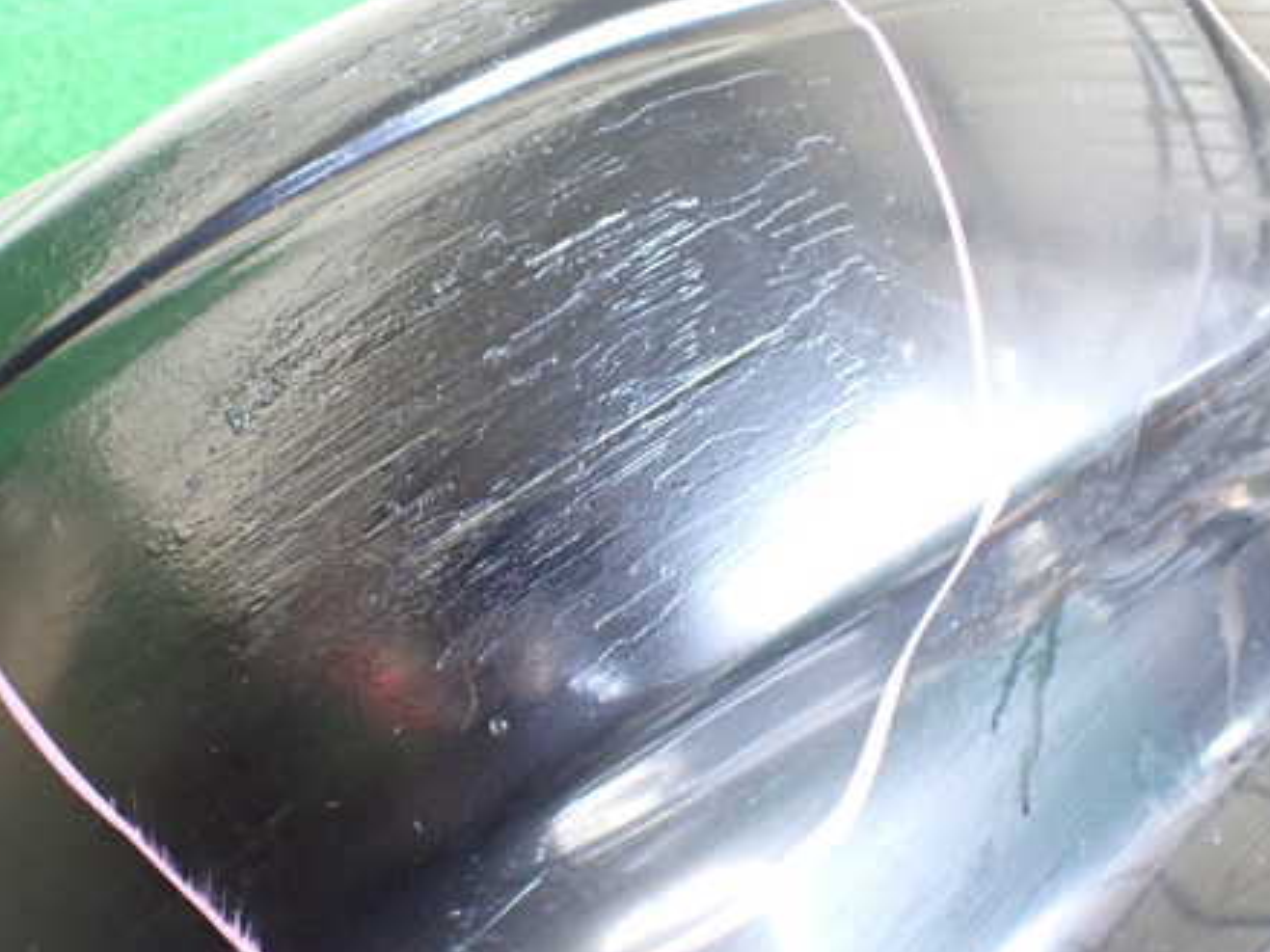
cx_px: 448
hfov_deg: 45.3
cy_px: 454
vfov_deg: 35.1
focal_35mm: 41
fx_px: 1504
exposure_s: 1/30
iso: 1000
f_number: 2.3
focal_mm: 5.4
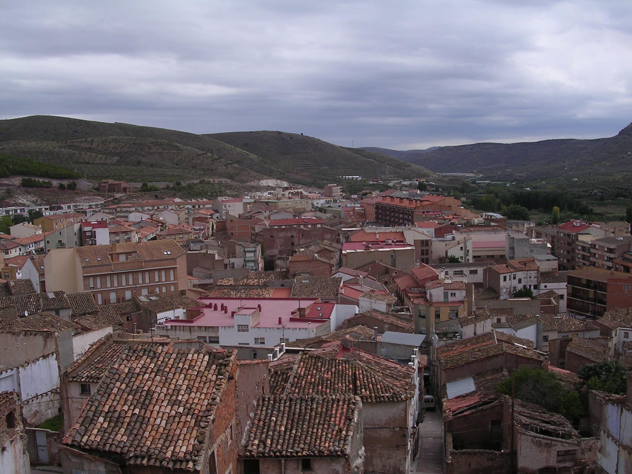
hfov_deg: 49.0
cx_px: 316
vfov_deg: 37.7
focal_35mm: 38
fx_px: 694
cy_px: 237
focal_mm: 5.8
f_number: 5.6
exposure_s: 1/173
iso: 100
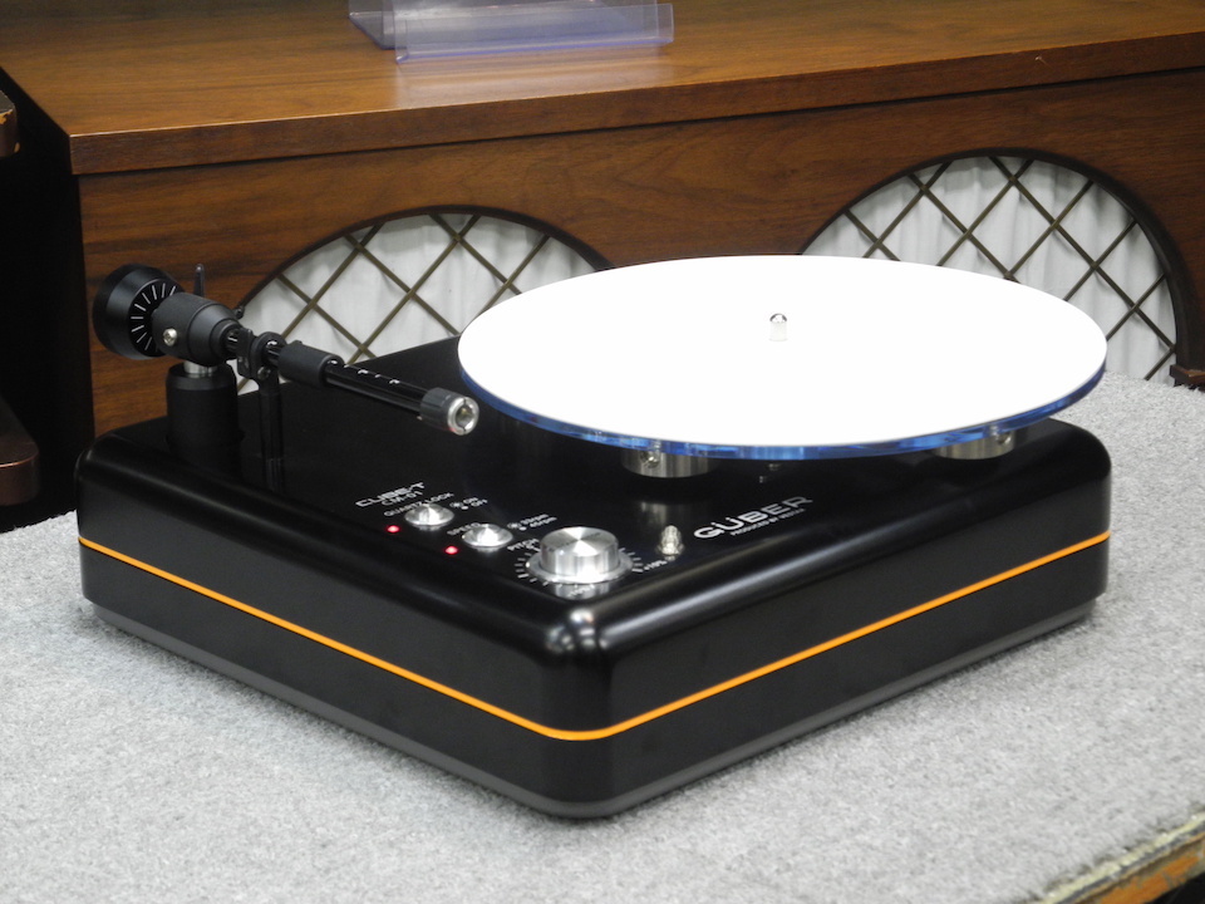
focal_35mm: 94
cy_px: 452
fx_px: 3272
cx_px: 602
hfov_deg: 20.9
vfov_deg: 15.7
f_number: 4.5
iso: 400
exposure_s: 1/20.1
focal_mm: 20.1
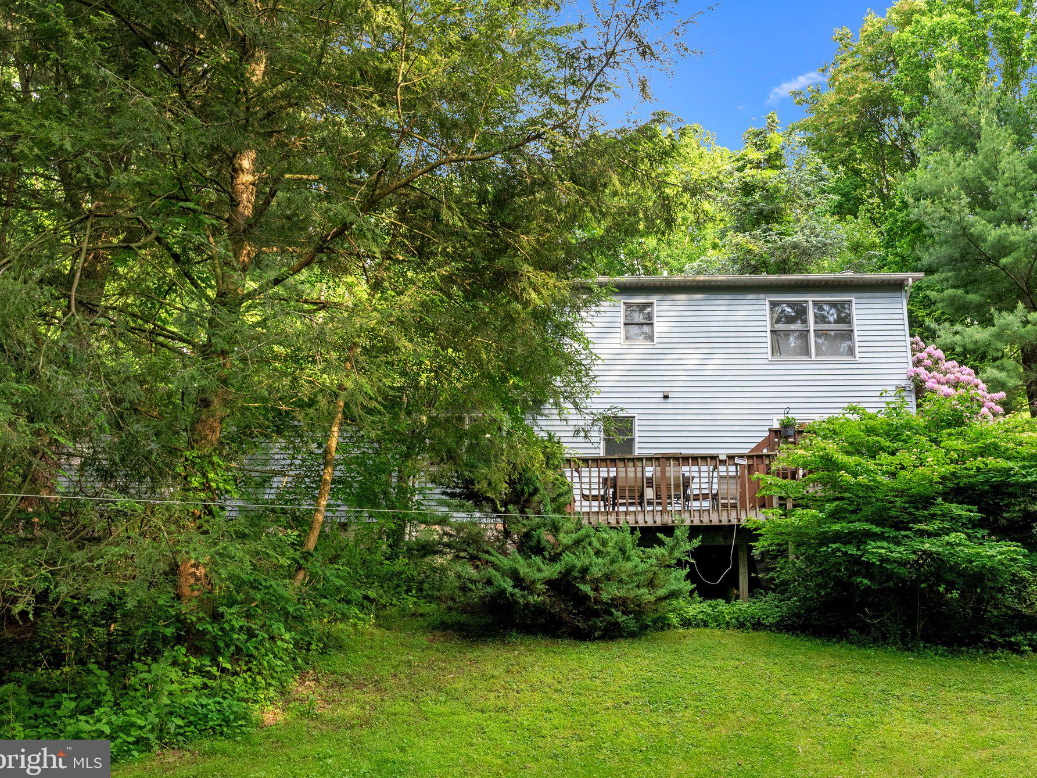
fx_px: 959
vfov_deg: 44.2
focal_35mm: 32
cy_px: 385
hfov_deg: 56.7
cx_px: 576
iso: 800
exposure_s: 1/60
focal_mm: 29
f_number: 11
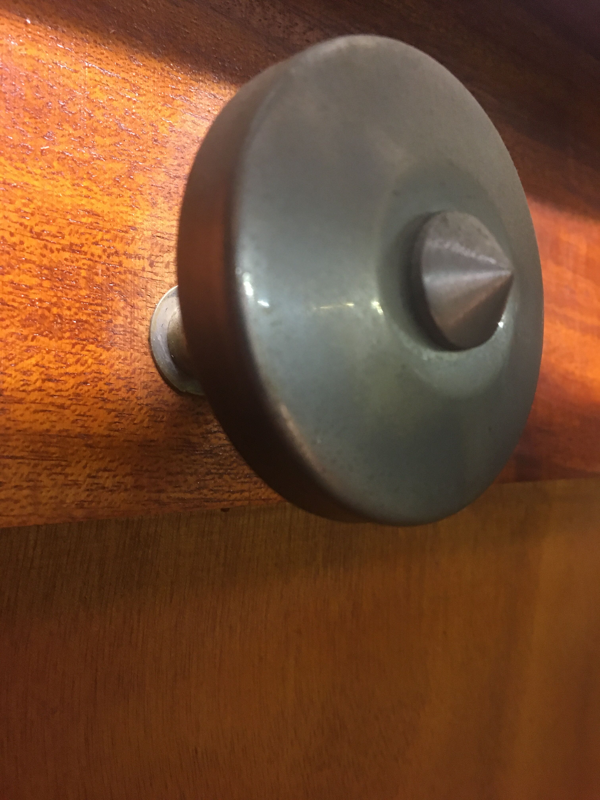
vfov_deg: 61.7
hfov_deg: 48.2
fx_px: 670
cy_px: 400
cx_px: 300
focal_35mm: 29
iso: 200
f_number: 2.2
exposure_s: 1/17
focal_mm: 4.15
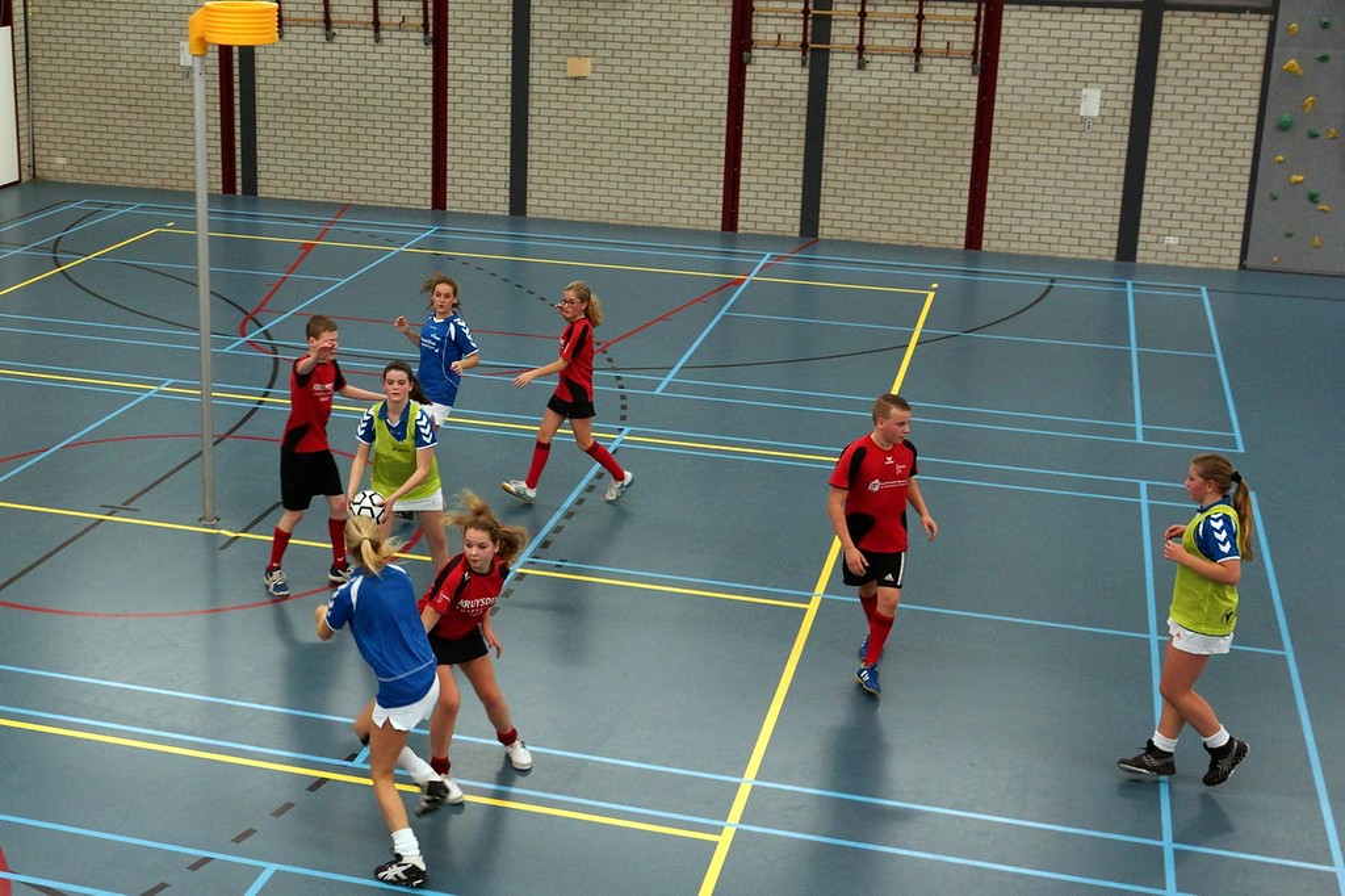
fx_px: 1344
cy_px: 448
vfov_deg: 36.8
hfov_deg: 53.1
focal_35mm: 36
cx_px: 672
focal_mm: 24
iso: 800
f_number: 3.5
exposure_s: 1/160
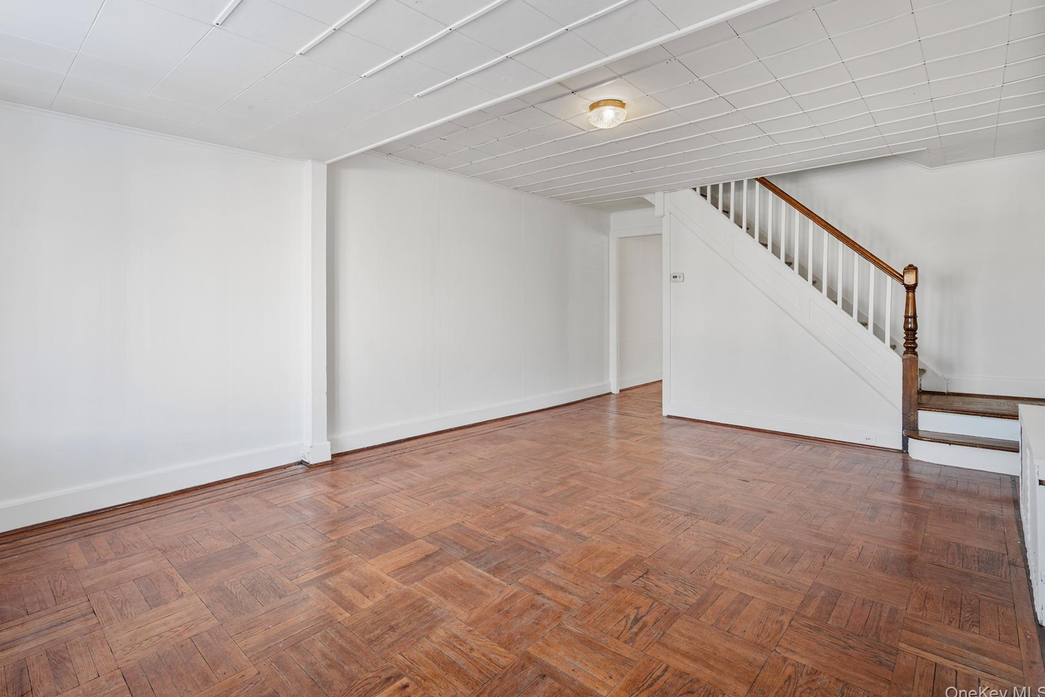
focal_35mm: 17
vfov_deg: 70.4
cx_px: 500
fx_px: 493
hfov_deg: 93.2
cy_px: 336
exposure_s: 1/5
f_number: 7.1
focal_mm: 16
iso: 200
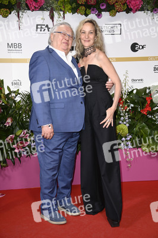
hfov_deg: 21.9
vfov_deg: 32.4
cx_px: 79
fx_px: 409
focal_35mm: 62
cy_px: 119
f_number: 5.6
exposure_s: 1/250
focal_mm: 62
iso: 500
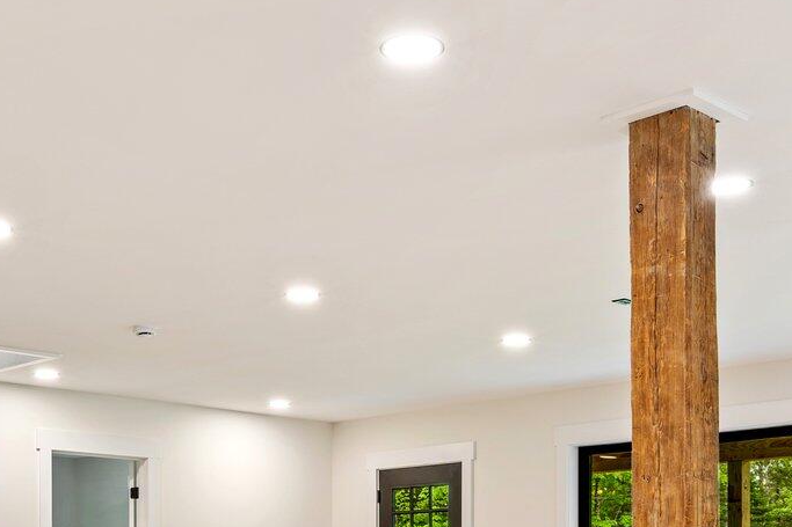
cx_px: 340
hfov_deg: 35.0
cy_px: 589
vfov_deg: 22.4
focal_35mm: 57
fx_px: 1254
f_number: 9
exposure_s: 2.5
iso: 80
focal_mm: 19
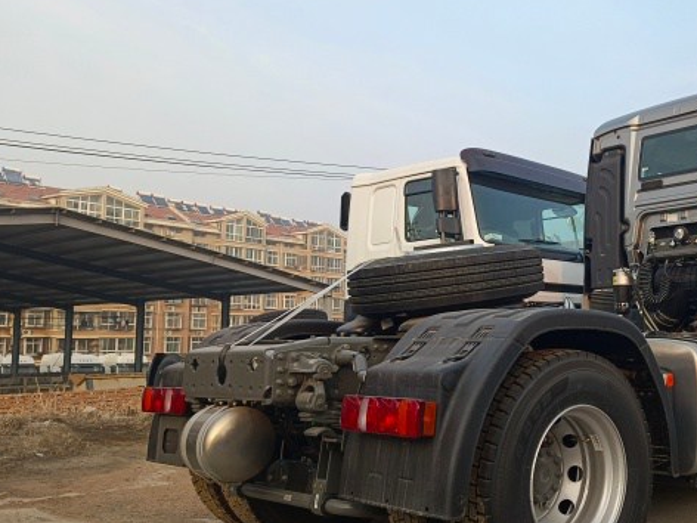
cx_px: 577
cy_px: 262
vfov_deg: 36.8
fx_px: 785
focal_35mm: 39
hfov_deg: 45.0
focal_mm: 5.59
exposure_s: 1/166
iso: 100
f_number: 1.88
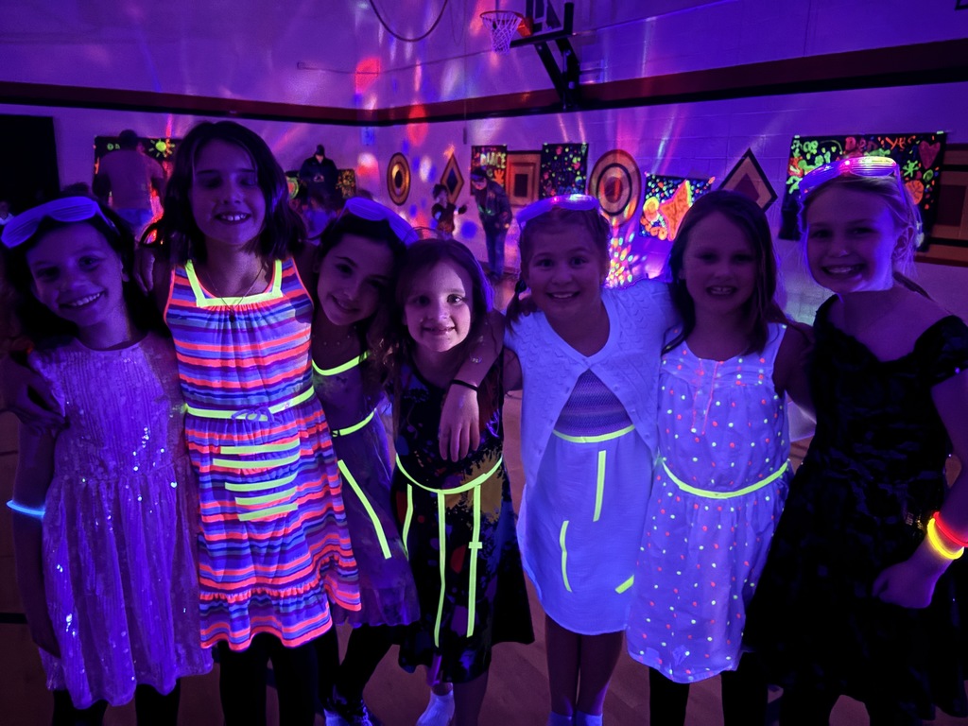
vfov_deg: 53.1
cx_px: 484
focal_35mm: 26
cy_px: 363
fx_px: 727
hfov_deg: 67.3
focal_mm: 5.96
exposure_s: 1/15
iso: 5000
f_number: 1.6
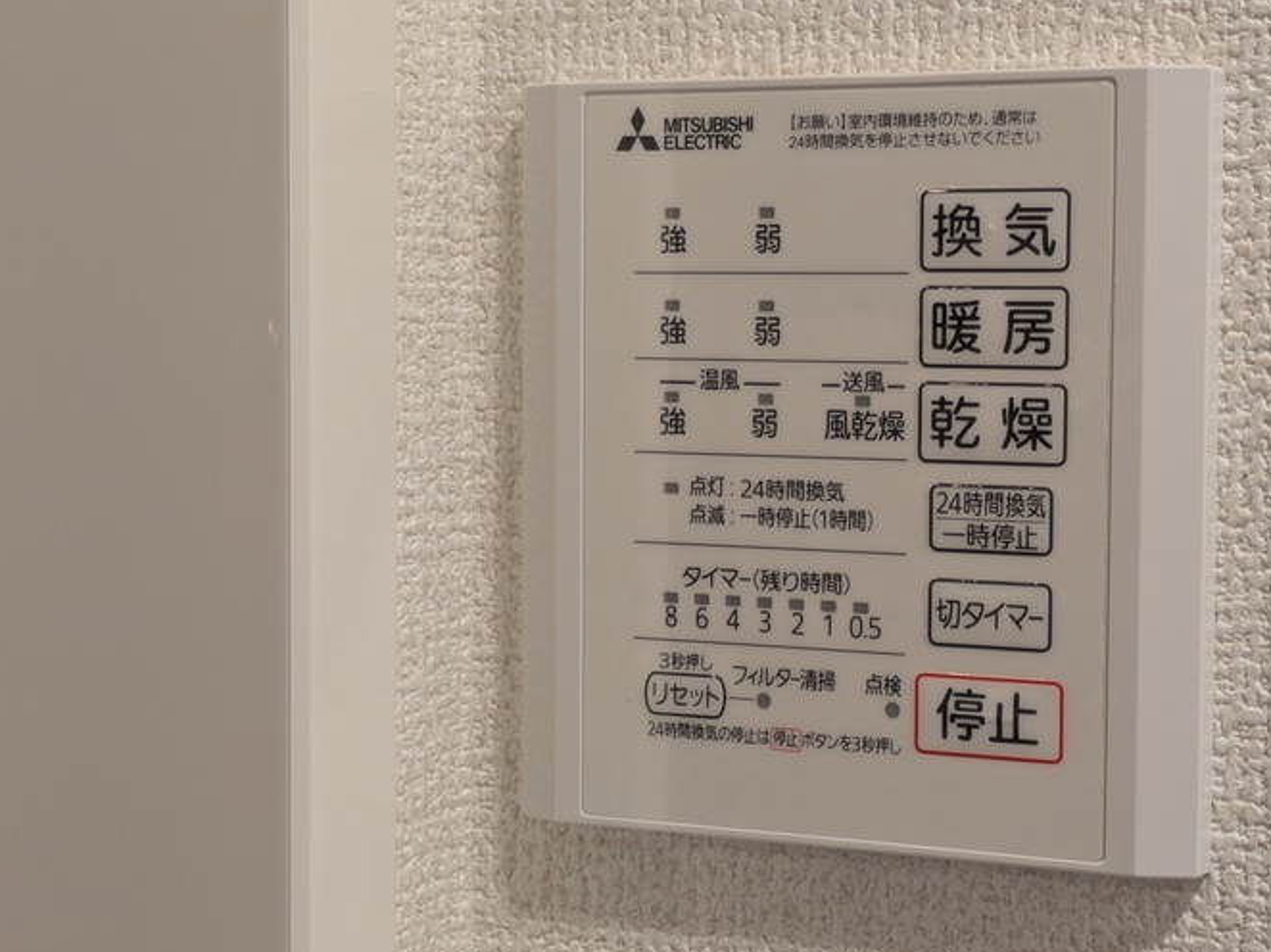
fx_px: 2716
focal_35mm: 74
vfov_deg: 19.9
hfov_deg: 26.2
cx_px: 852
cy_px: 441
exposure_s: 1/24
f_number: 1.89
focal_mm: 5.43
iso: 54
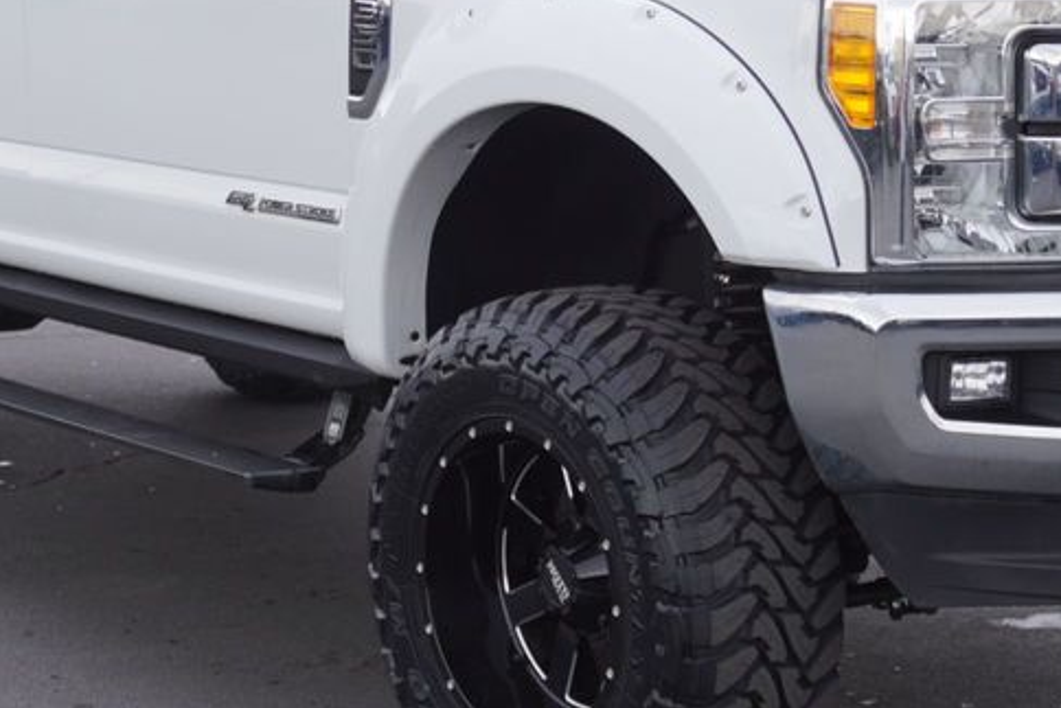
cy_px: 232
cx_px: 594
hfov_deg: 18.9
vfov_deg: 12.7
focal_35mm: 108
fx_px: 3184
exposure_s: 1/80
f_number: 5.6
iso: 100
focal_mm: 34
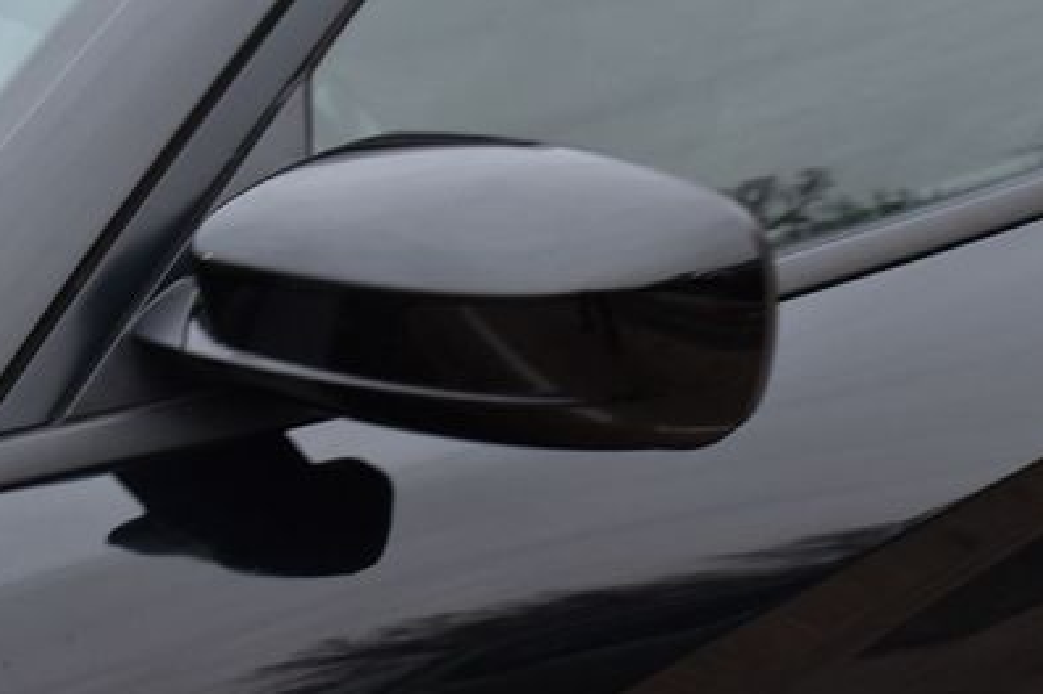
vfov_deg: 14.8
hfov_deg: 22.1
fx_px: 2663
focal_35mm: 92
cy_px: 347
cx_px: 444
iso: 900
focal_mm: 38
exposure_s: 1/15
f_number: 6.3
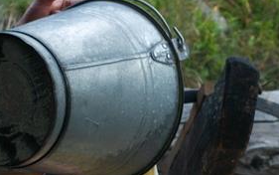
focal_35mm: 440
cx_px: 106
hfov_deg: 4.8
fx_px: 3347
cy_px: 171
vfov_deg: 3.0
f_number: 4
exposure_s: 1/90
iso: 200
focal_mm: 79
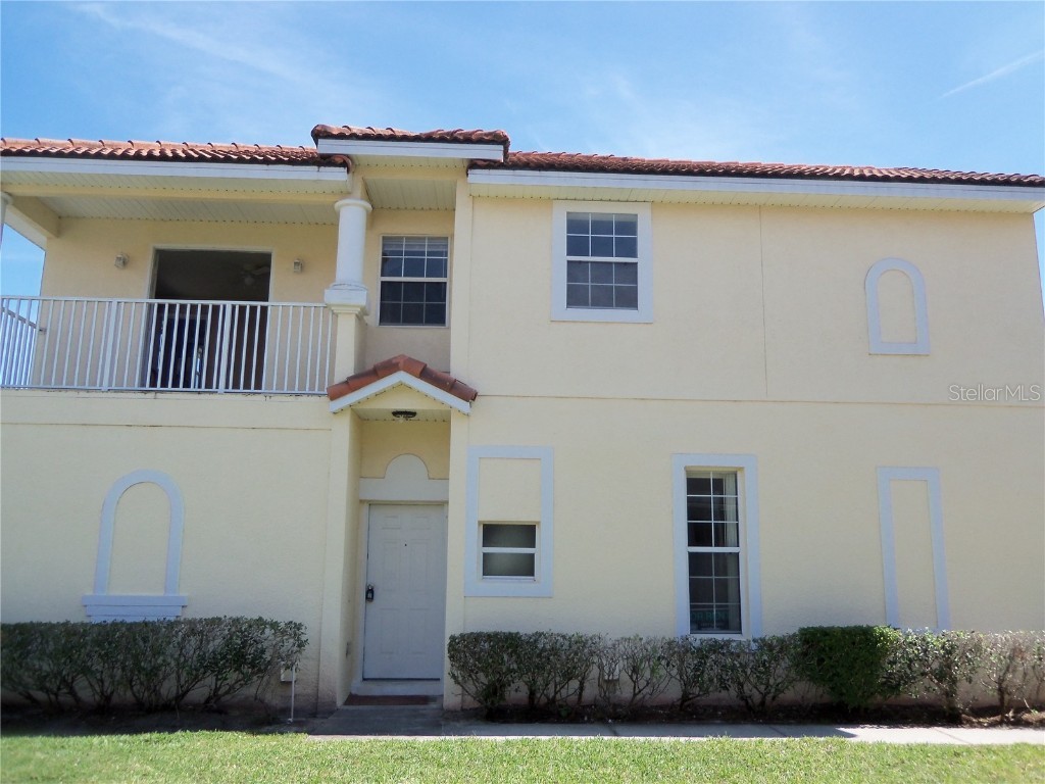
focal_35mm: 28
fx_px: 845
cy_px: 392
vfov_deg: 49.7
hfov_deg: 63.4
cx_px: 522
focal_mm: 5.1
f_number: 3.9
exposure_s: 1/320
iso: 64
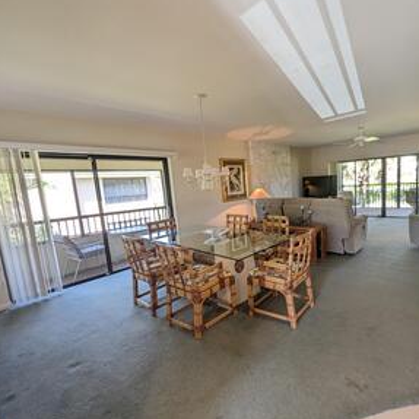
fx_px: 219
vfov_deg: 87.4
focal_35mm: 16
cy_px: 212
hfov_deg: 85.7
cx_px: 263
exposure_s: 1/60
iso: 165
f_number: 2.2
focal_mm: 1.95
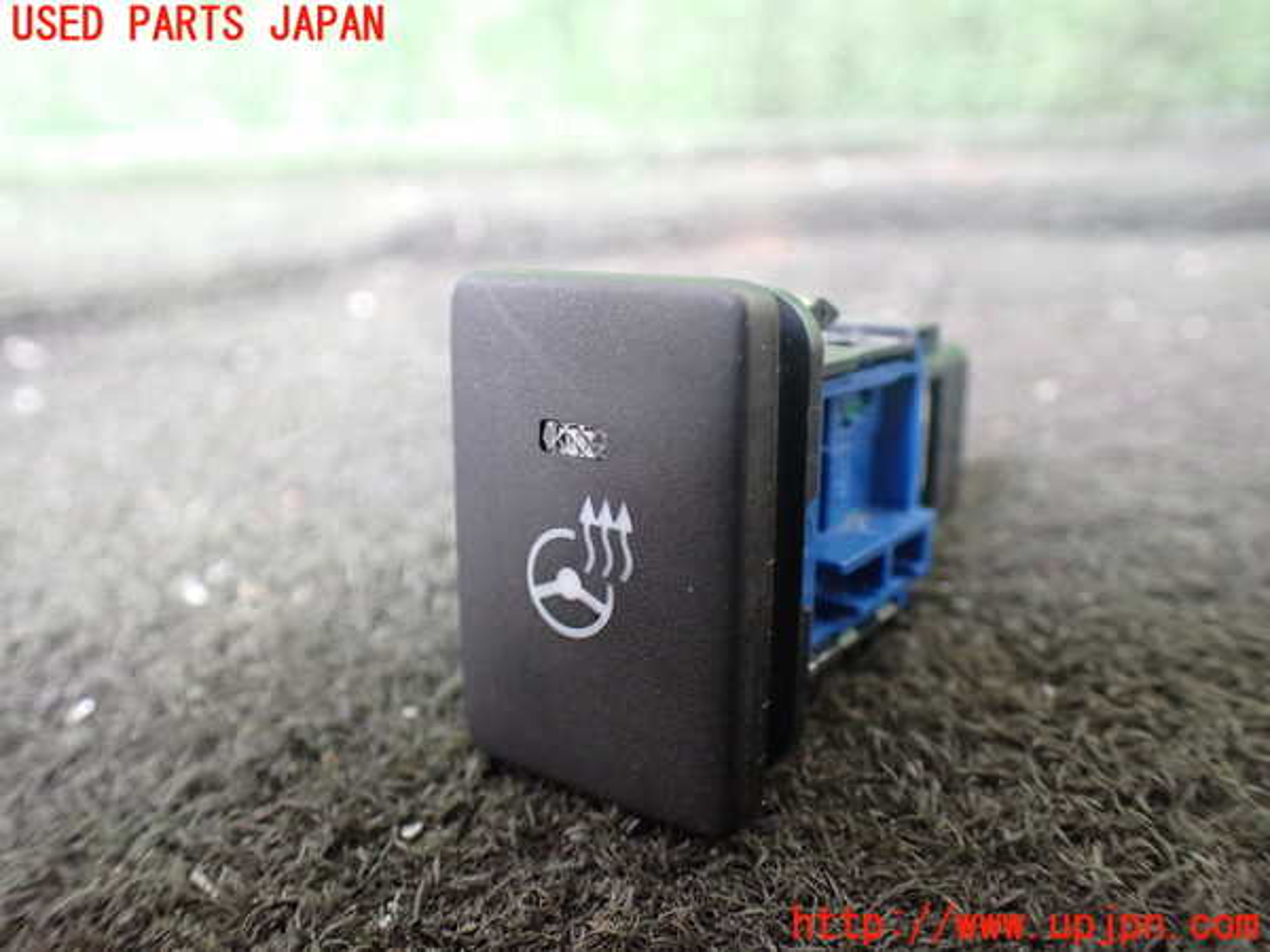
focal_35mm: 30
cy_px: 476
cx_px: 635
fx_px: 1101
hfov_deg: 60.0
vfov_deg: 46.8
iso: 800
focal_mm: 5.4
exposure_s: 1/60
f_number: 2.3
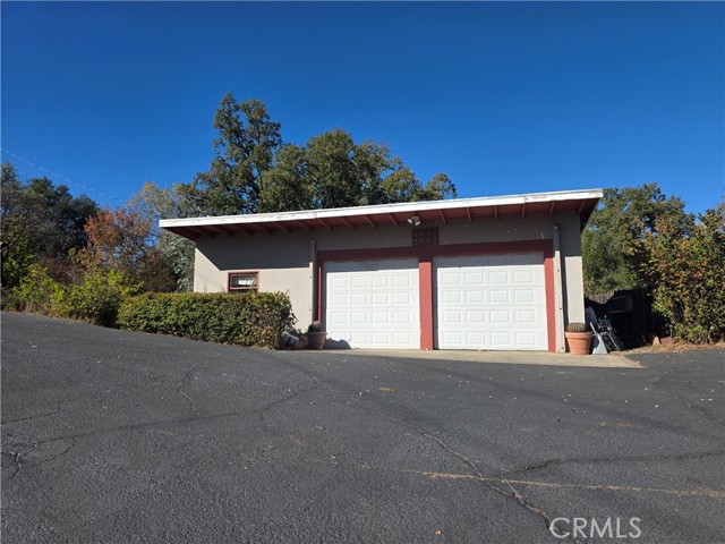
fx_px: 482
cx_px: 362
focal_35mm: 23
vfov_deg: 58.9
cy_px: 272
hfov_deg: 73.9
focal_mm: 6.3
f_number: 1.7
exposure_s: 1/6355
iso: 80
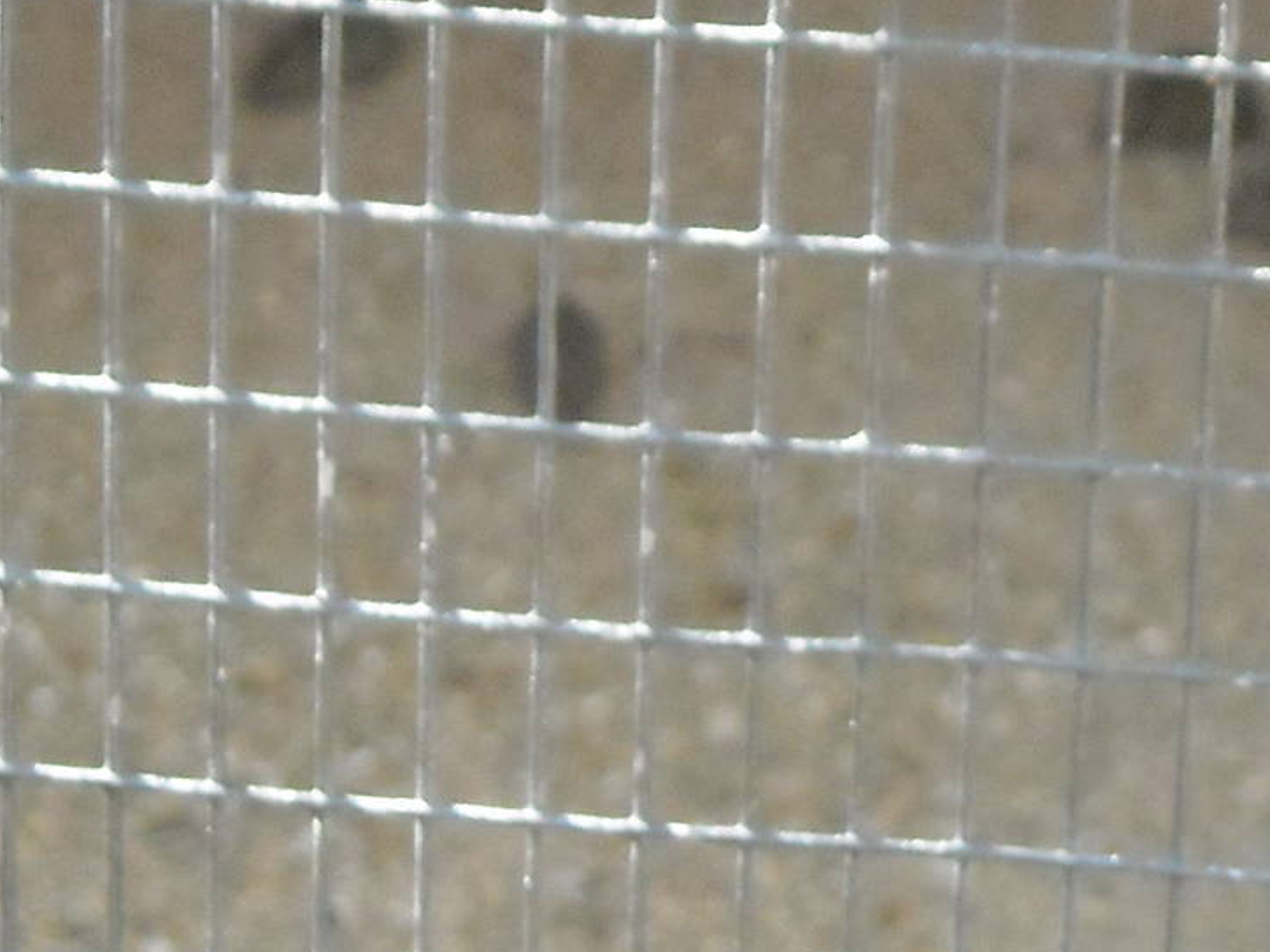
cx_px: 1172
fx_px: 8512
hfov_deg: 8.5
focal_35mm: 232
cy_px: 191
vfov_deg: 6.4
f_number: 4.7
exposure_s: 1/141
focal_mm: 17.1
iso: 800
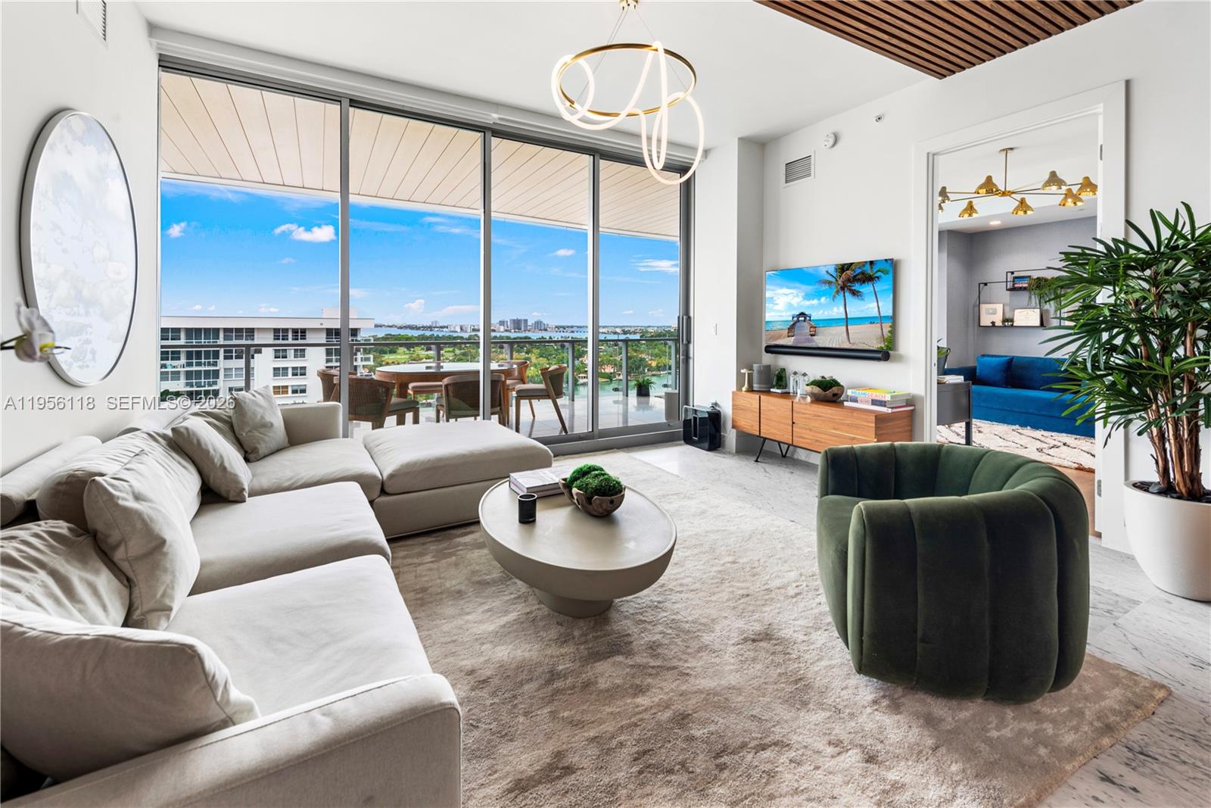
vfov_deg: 81.2
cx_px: 606
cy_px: 404
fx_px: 471
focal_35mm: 14
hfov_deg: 104.2
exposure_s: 1/15
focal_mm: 14
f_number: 8
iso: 100
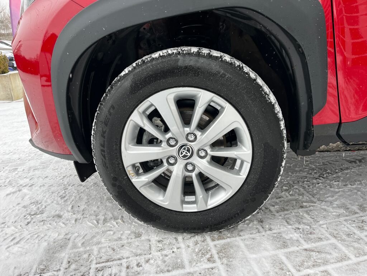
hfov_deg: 67.3
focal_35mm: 26
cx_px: 184
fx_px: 276
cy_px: 138
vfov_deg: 53.1
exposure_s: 1/381
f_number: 1.6
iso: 50
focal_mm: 5.1
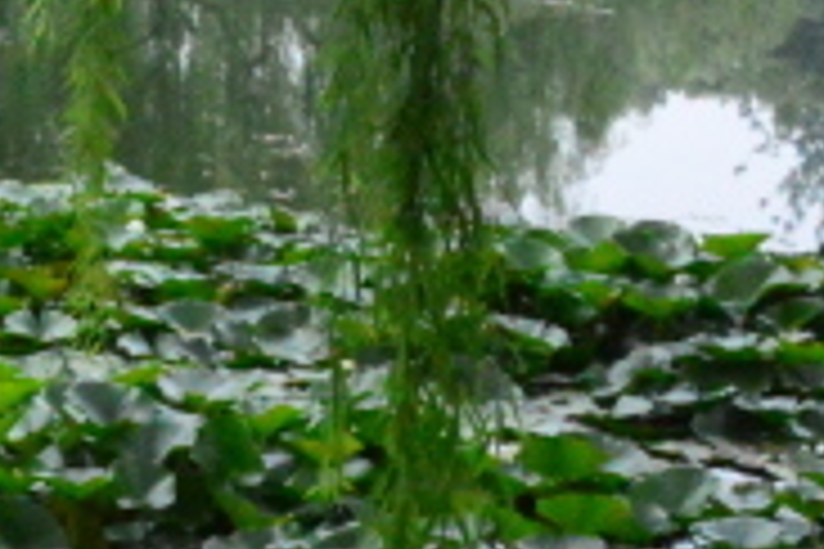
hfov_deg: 11.6
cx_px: -1040
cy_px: -506
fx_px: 3456
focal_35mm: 151
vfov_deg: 8.7
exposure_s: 1/250
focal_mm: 18
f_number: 22
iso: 5600
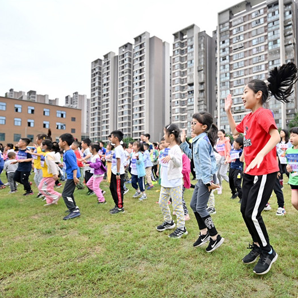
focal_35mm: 22
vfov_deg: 69.6
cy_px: 149
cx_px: 202
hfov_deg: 67.4
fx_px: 214
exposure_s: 1/1000
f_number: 2.8
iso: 200
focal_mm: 17
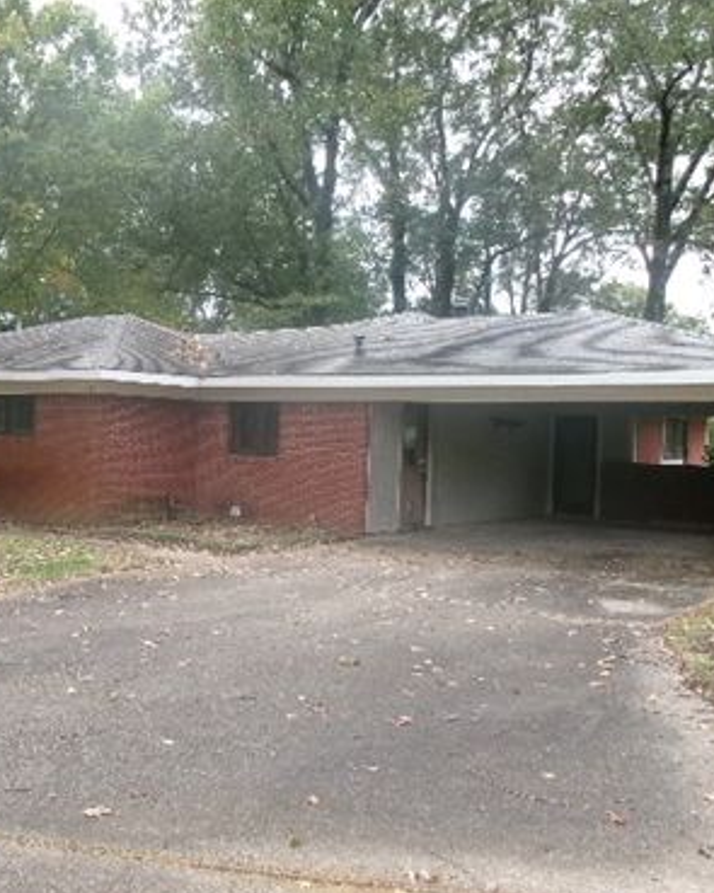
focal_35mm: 37
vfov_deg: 49.1
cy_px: 451
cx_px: 261
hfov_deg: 39.8
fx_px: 978
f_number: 3.9
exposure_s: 1/150
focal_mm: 5.1
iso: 100
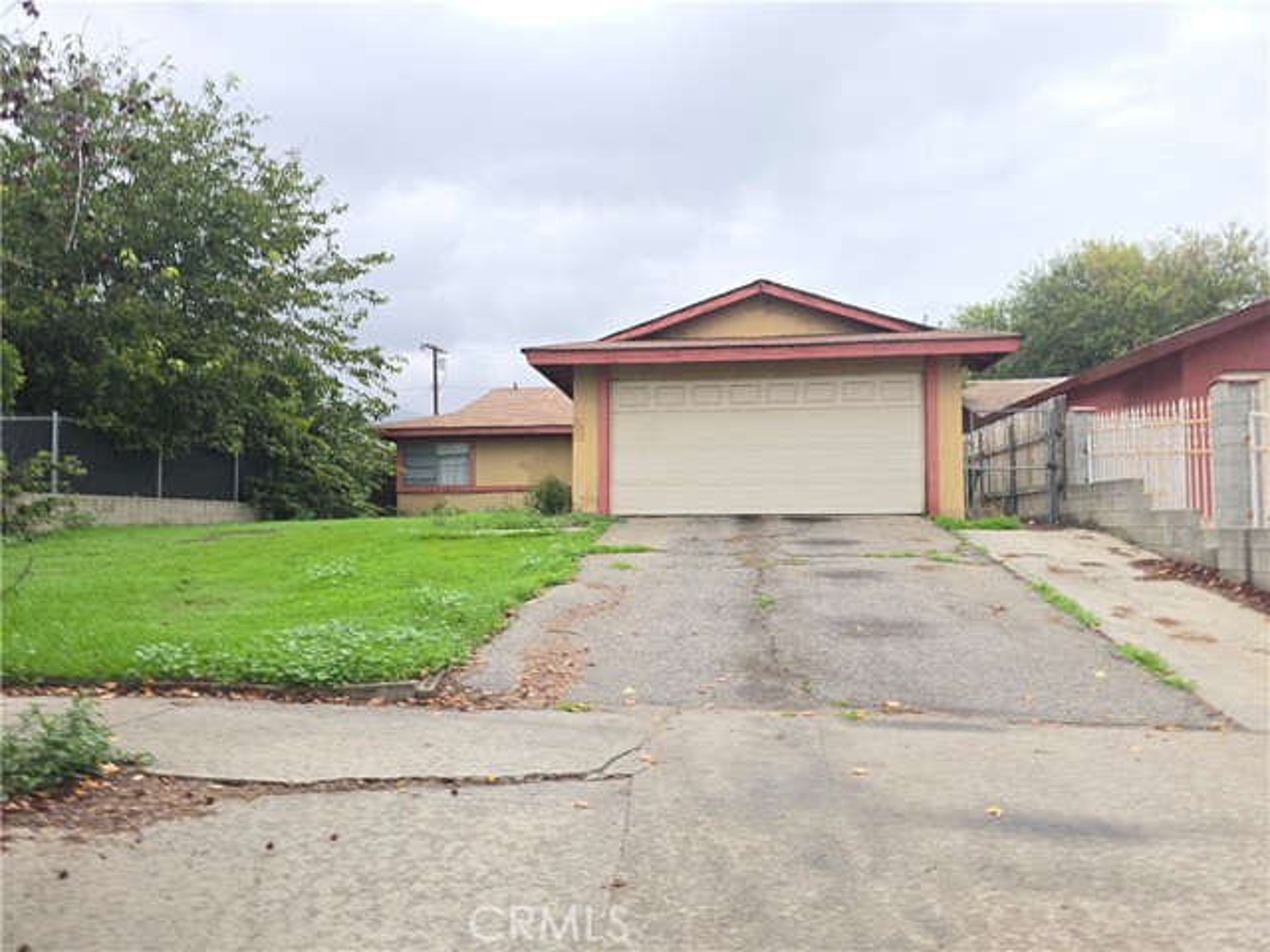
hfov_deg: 73.9
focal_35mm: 23
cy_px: 476
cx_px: 635
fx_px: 844
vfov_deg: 58.9
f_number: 1.7
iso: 20
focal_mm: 6.3
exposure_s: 1/60
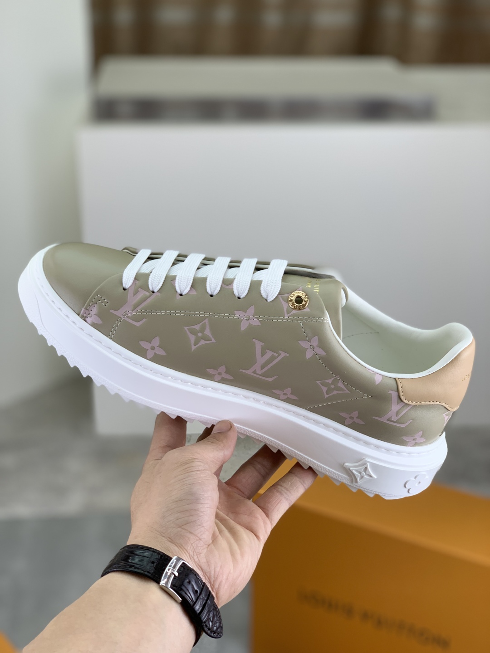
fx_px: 981
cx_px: 245
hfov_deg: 28.0
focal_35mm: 52
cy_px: 326
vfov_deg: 36.8
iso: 16
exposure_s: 1/124
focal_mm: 6
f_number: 2.4
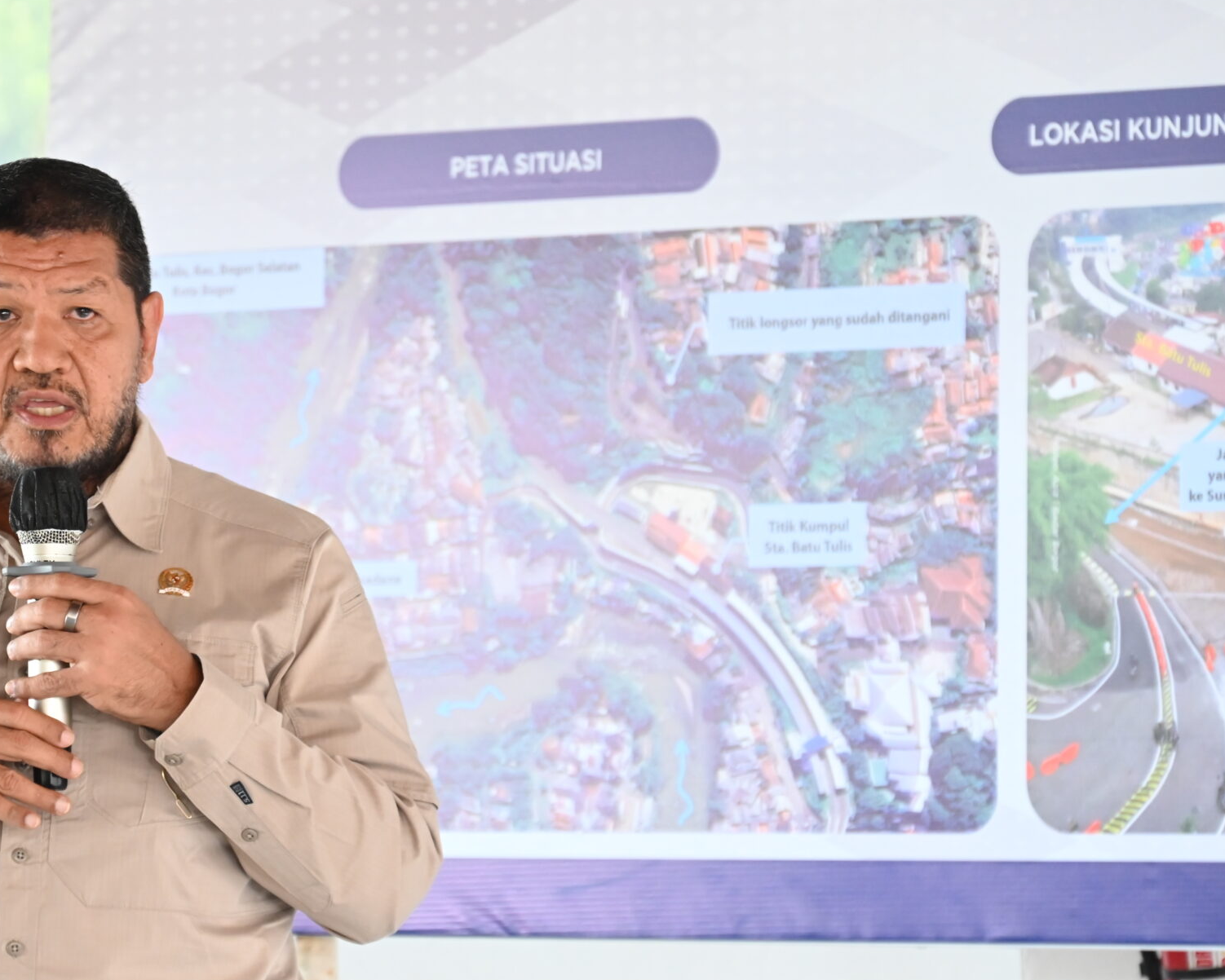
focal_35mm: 224
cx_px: 198
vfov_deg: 6.9
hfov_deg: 8.6
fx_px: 8122
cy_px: 424
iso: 3200
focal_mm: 140
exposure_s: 1/100
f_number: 6.3
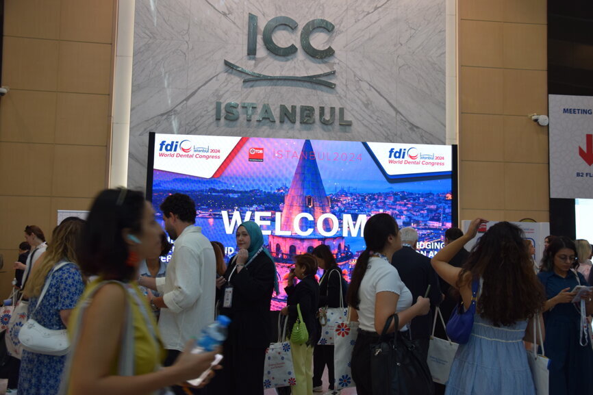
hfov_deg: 53.1
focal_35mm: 36
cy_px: 198
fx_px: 593
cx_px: 296
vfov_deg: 36.9
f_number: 4
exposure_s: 1/60
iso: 500
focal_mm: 24
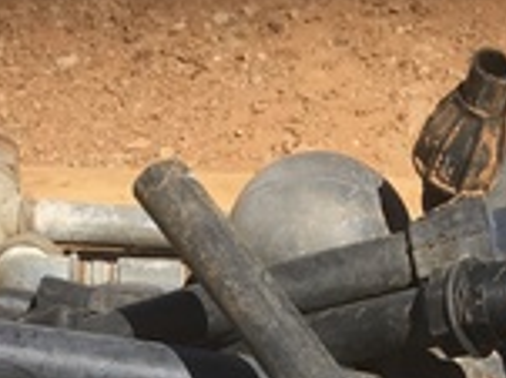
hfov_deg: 15.2
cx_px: 529
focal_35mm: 127
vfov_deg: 11.1
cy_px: 597
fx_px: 1855
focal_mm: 4.15
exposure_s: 1/1709
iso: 25
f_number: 2.2
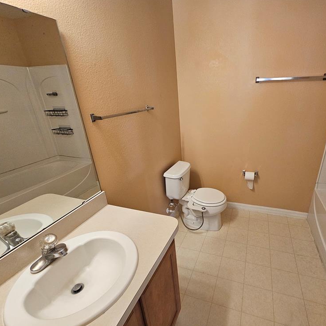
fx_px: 170
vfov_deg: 87.4
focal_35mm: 16
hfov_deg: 86.4
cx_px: 195
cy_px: 168
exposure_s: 1/60
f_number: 2.2
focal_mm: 2.2
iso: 320
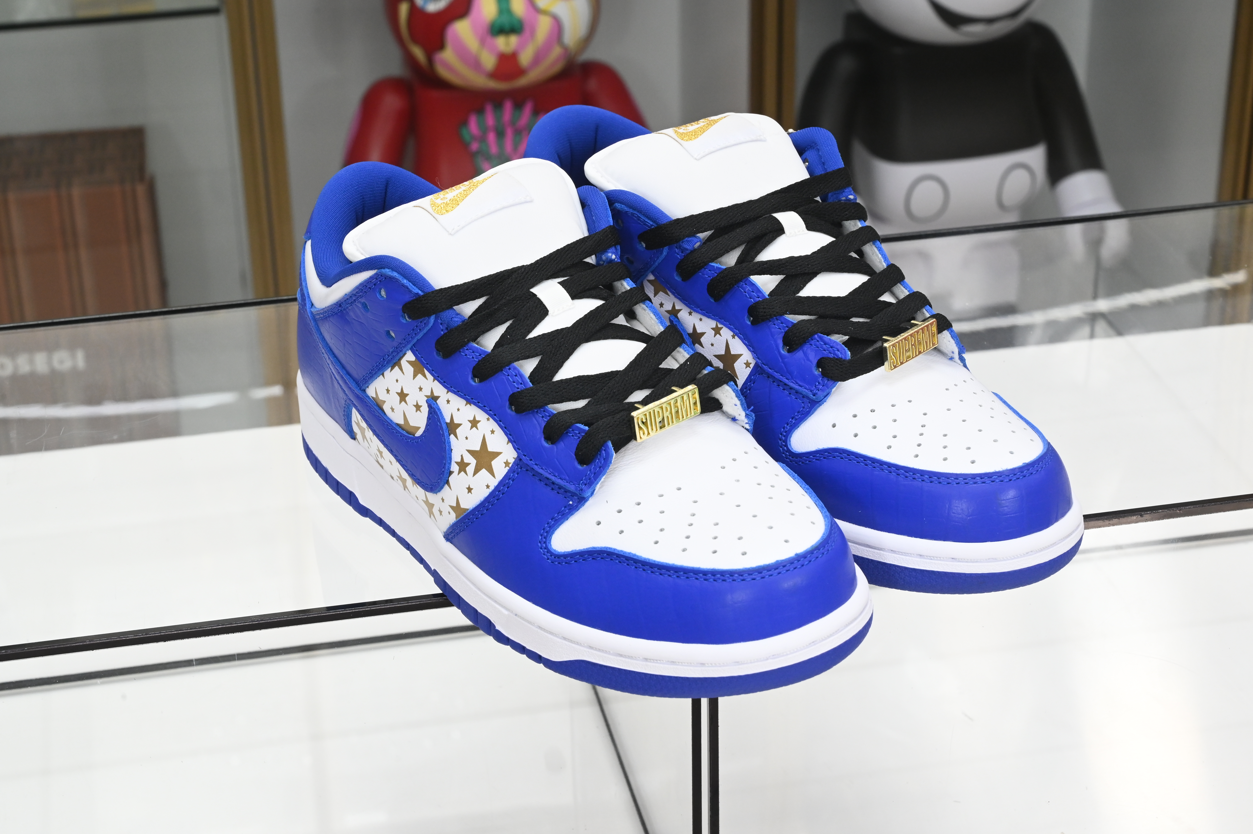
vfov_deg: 19.4
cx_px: 626
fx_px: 2435
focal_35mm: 70
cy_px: 417
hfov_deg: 28.9
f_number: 14
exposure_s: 1/60
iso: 2000
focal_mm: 70
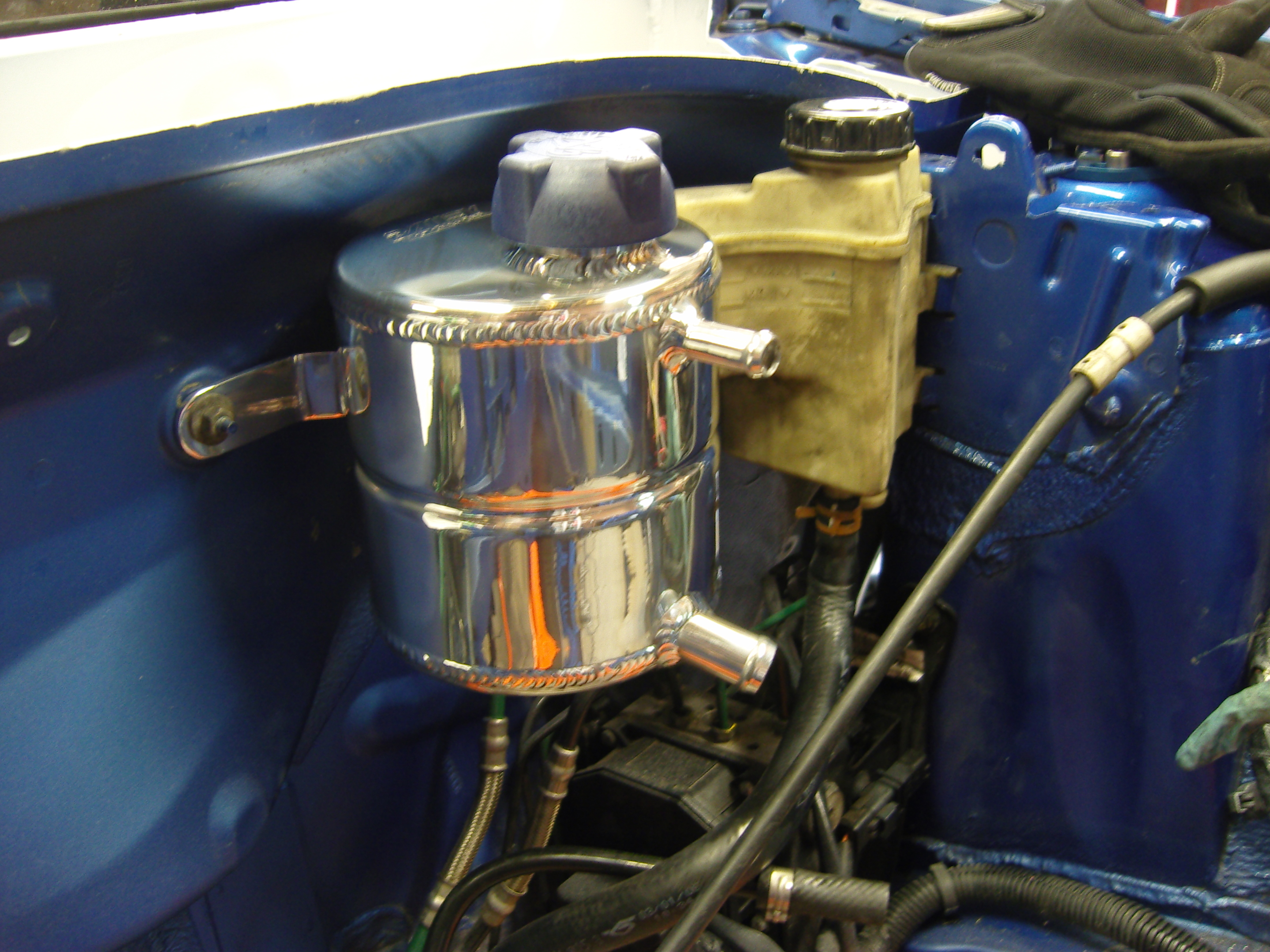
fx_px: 1247
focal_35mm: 34
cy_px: 476
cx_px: 635
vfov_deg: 41.8
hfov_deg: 54.0
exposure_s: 1/15
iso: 200
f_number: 2.8
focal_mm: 7.3
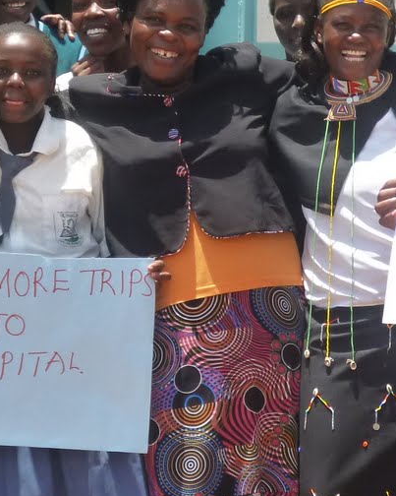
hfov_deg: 12.1
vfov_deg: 15.2
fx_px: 1861
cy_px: 257
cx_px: 136
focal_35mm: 127
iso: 160
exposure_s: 1/400
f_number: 3.7
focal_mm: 7.3
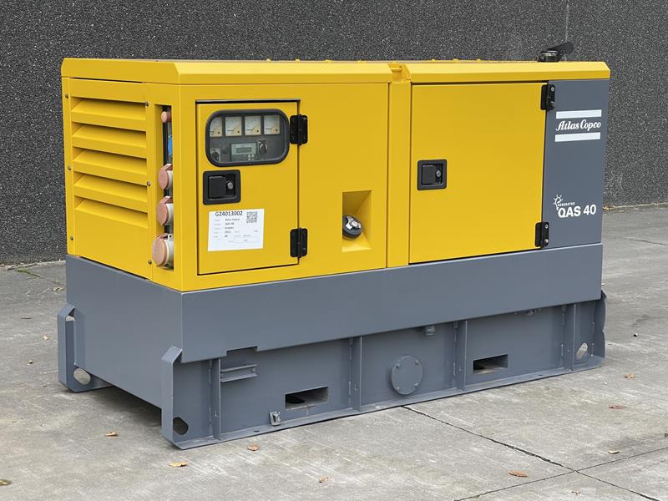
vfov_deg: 22.9
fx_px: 1235
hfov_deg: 30.3
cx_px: 334
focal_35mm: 64
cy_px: 250
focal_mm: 7.5
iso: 20
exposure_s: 1/168
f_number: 2.2
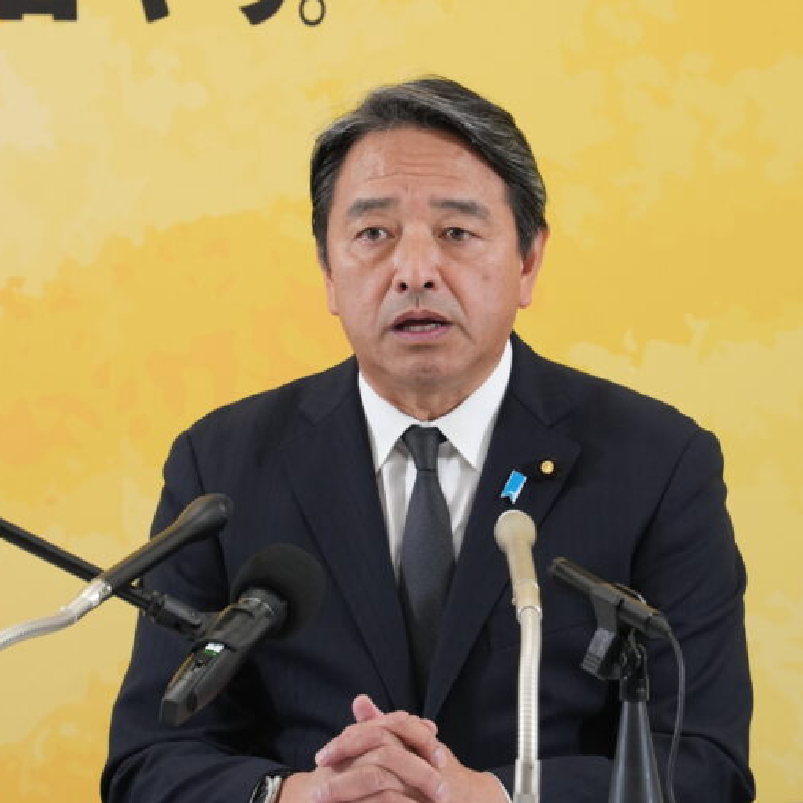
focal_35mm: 384
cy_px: 402
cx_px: 381
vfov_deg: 4.6
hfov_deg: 4.6
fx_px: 10078
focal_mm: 200
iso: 1600
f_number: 5.6
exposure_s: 1/125
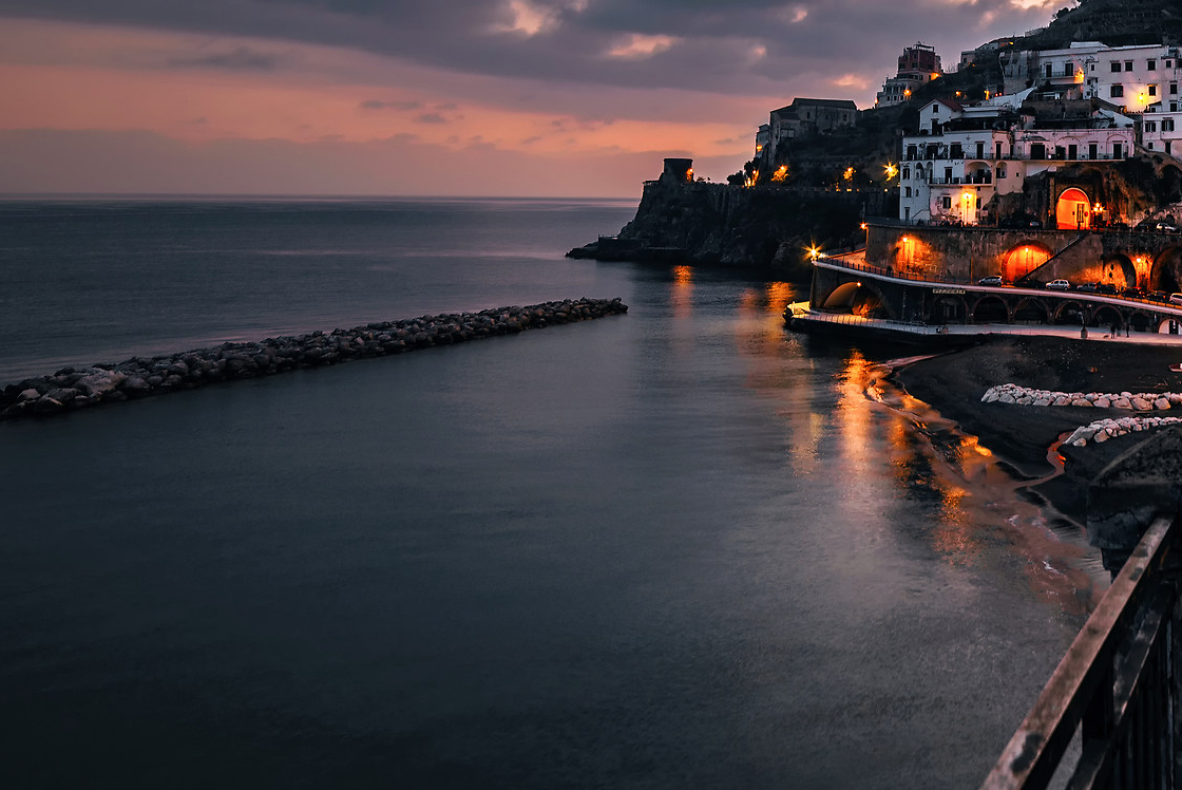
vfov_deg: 39.1
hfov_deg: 51.1
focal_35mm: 30
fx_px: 985
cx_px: 1155
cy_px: 19
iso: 100
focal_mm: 14
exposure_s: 1/1.25
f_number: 5
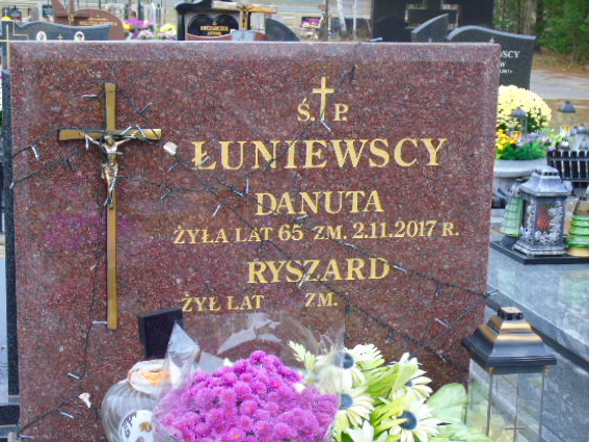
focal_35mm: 70
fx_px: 1191
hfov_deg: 27.8
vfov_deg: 21.0
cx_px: 261
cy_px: 244
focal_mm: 11
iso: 100
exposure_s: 1/30
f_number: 4.5
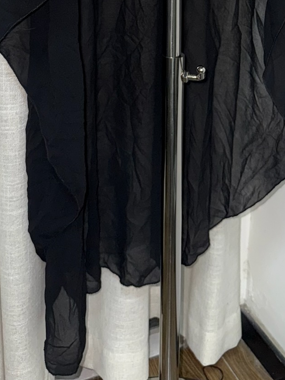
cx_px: 166
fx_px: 648
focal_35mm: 59
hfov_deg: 24.8
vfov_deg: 28.7
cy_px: -68
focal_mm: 6.76
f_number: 1.78
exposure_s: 1/43
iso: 100
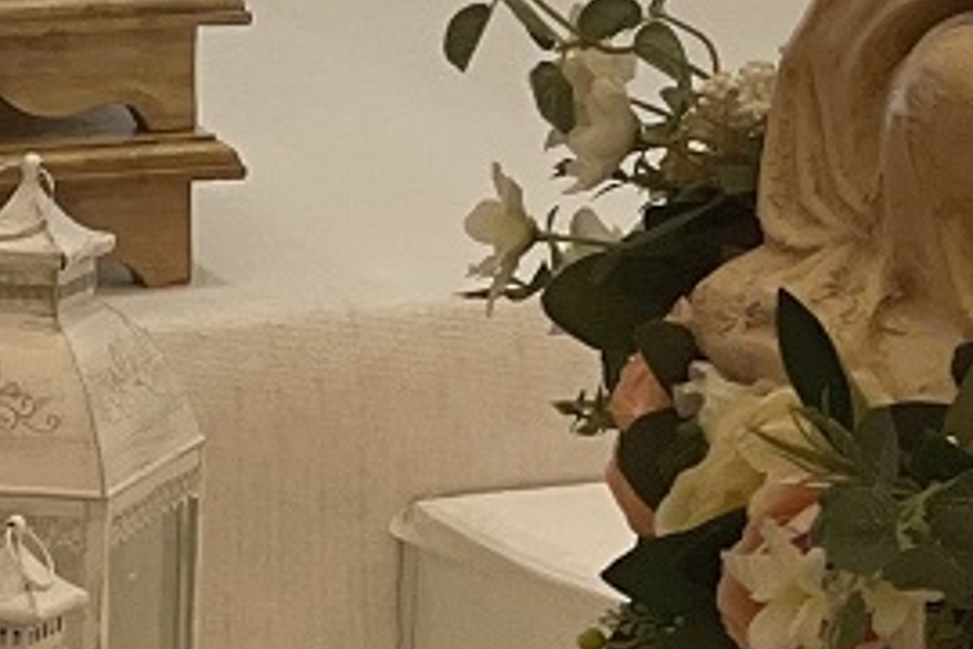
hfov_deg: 5.2
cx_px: 1287
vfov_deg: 3.4
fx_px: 10648
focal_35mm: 394
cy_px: -1186
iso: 40
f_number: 2.2
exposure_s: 1/100
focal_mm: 7.5
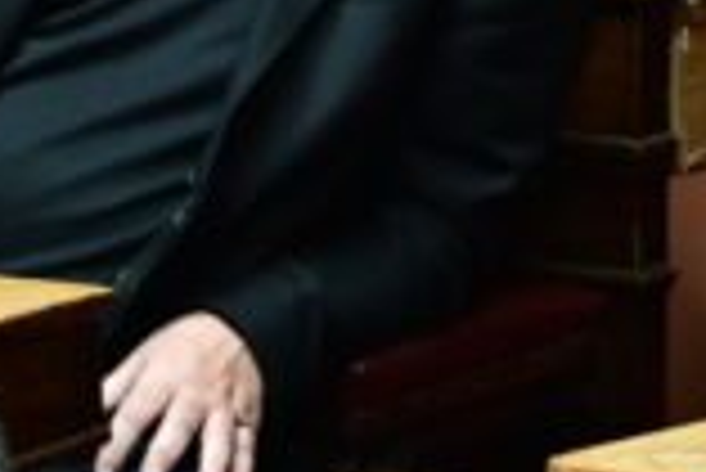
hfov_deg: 1.8
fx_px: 22475
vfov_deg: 1.2
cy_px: -301
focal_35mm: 1145
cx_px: -193
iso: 800
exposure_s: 1/400
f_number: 3.5
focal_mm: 200
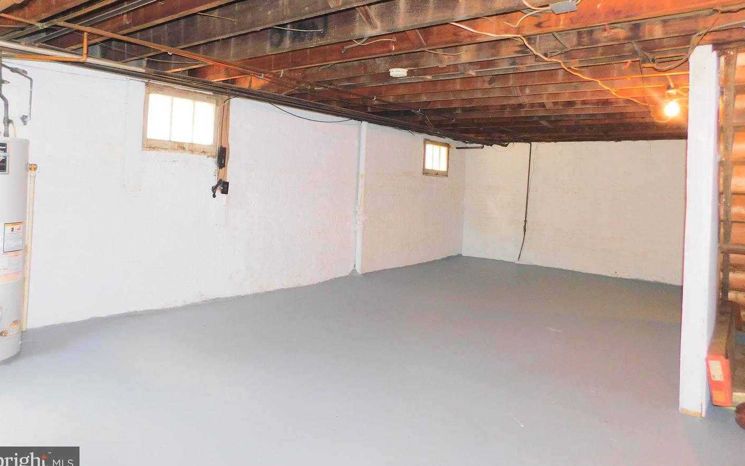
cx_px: 368
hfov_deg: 72.5
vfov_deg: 49.0
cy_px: 191
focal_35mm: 25
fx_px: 508
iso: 220
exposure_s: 1/30
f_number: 3
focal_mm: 4
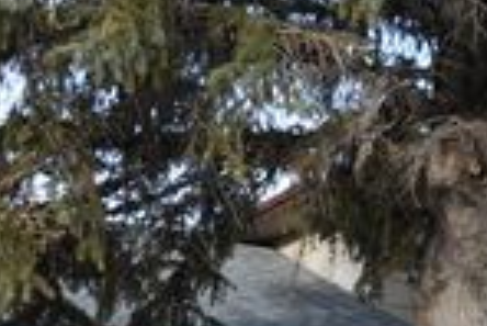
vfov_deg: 14.1
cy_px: 491
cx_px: 385
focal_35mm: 91
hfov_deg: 22.1
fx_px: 1232
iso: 200
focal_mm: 18
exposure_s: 1/125
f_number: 5.6
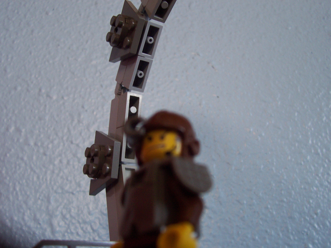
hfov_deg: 50.1
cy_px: 124
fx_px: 354
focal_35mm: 37
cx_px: 166
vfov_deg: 38.7
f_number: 2.8
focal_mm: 5.6
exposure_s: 1/30
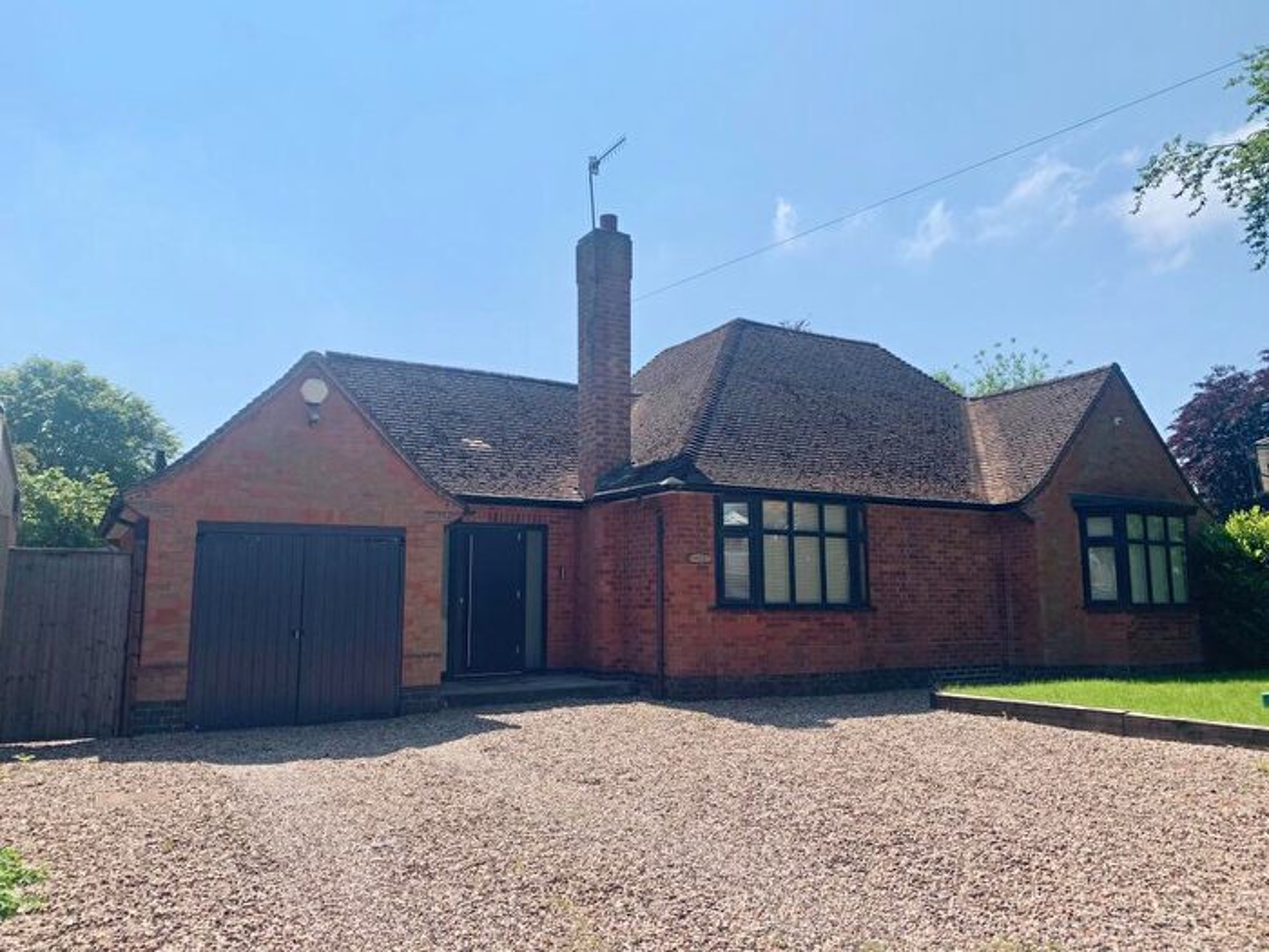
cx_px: 634
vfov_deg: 53.1
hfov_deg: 67.3
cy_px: 476
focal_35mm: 26
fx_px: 953
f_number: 1.8
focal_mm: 4.25
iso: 25
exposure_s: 1/3289
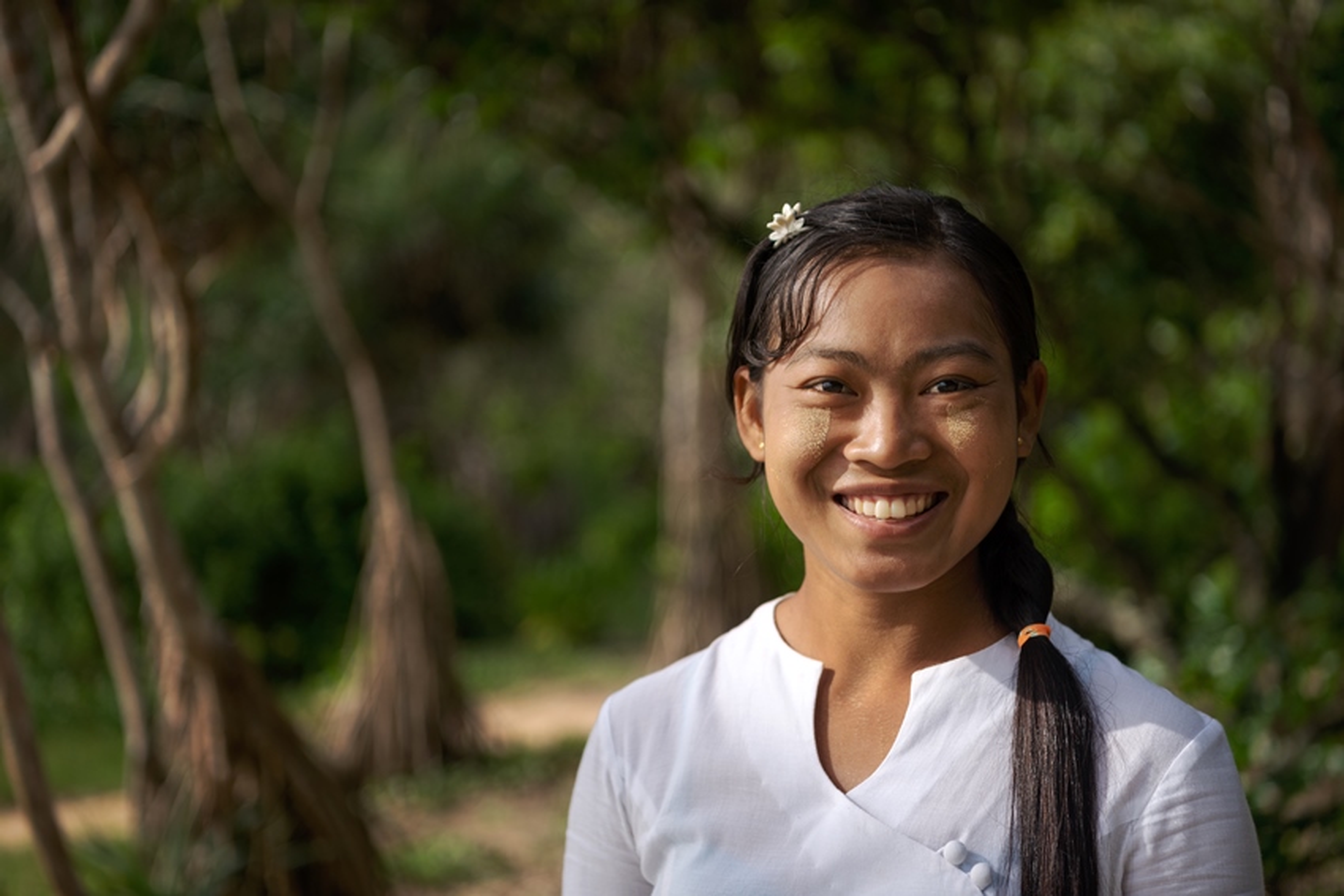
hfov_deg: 28.8
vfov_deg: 19.5
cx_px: 672
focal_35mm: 70
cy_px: 448
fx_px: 2614
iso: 100
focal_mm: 70
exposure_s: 1/1600
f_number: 2.8
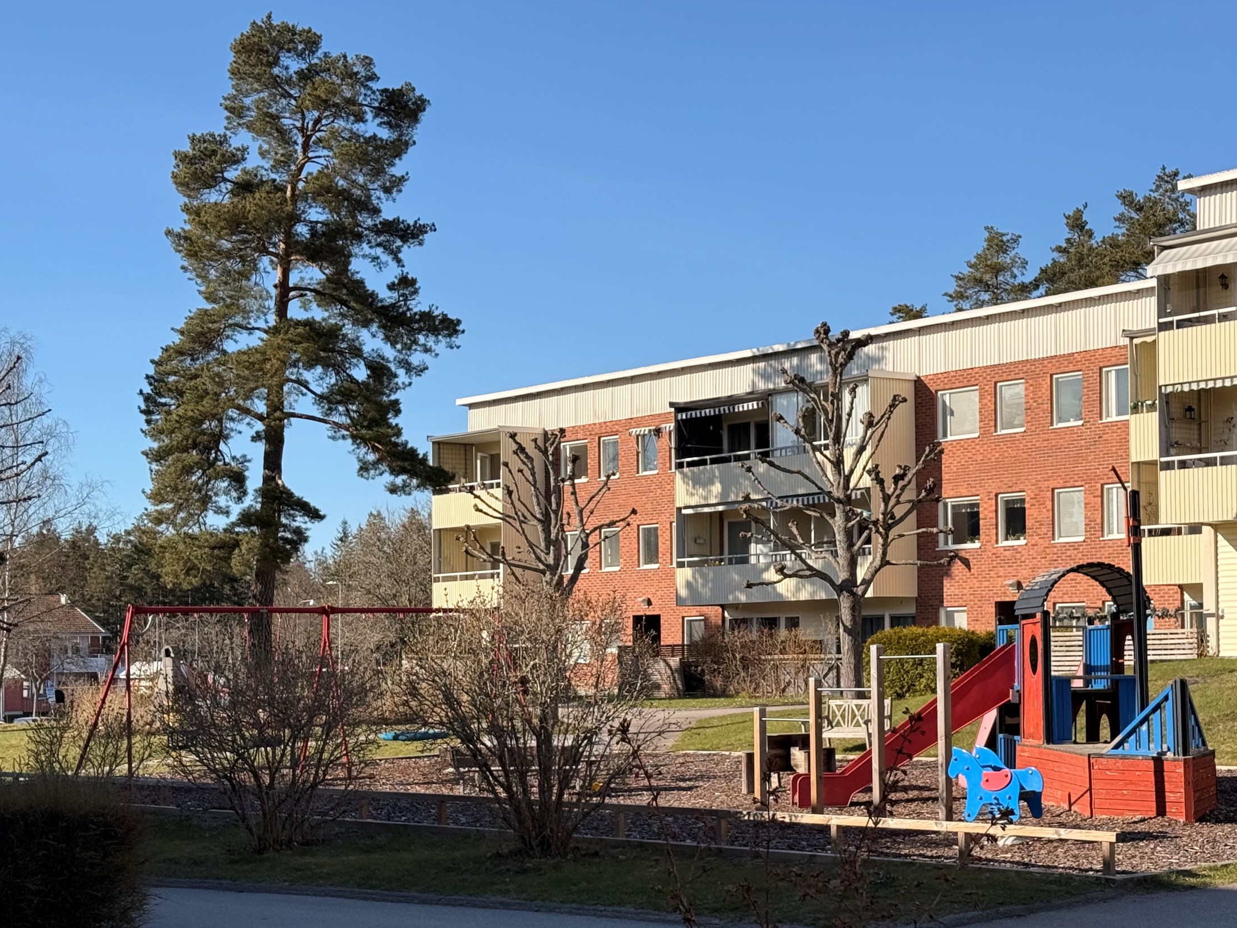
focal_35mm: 63
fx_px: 2252
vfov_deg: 23.2
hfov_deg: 30.6
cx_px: 770
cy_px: 584
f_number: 1.78
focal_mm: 6.76
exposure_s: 1/3891
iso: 64
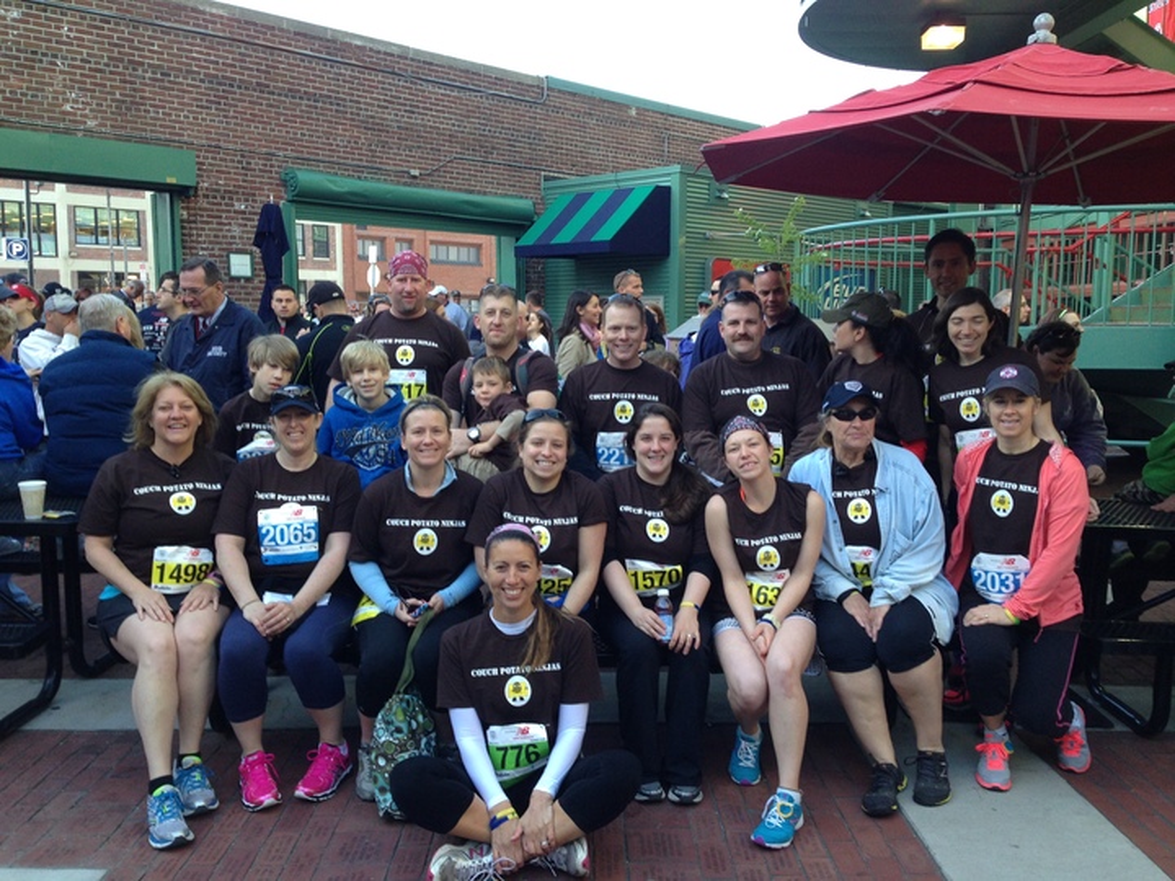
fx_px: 1120
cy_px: 440
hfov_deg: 55.4
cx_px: 588
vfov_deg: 42.9
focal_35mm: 33
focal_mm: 4.13
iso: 64
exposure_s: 1/120
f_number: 2.4
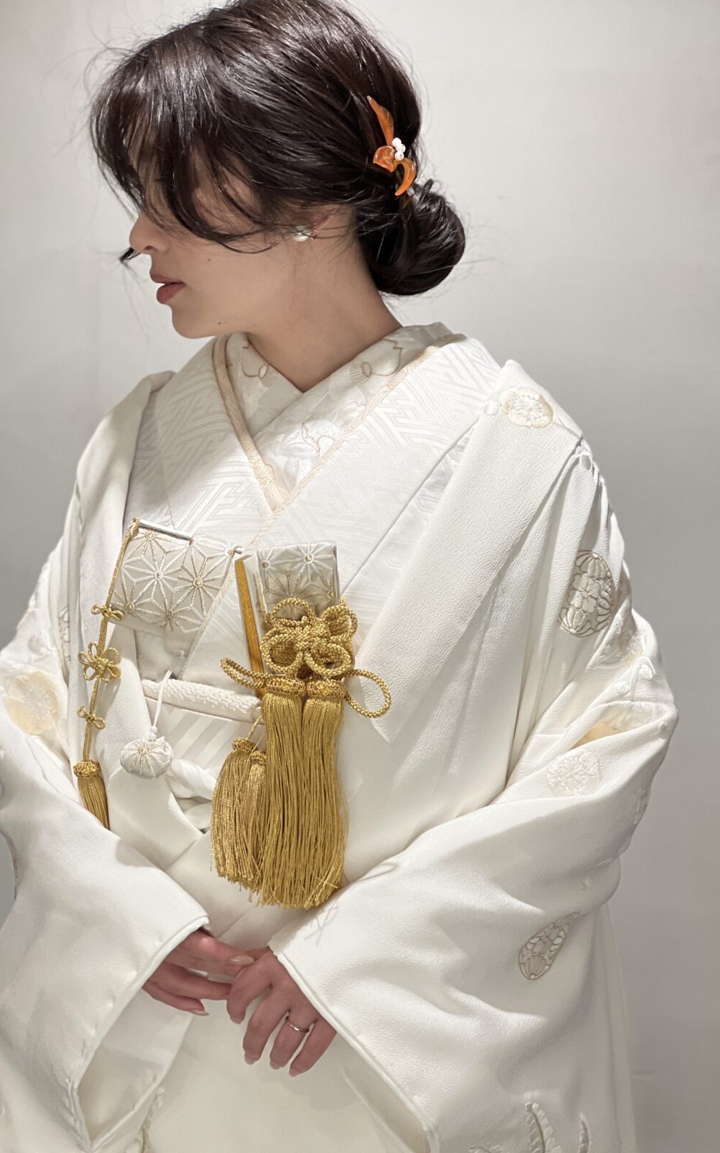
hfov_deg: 15.9
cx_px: 310
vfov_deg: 25.2
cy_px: 576
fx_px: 2576
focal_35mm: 82
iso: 125
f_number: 2.8
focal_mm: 9
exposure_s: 1/60
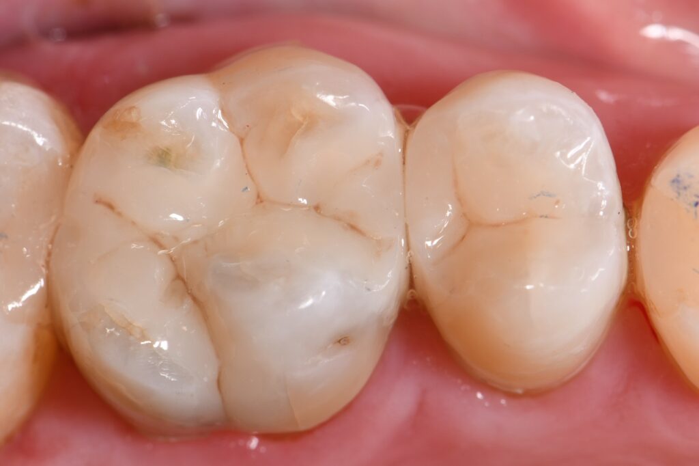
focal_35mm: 157
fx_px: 3047
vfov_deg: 8.7
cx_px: 350
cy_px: 233
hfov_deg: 13.1
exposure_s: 1/160
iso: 200
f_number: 32
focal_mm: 105
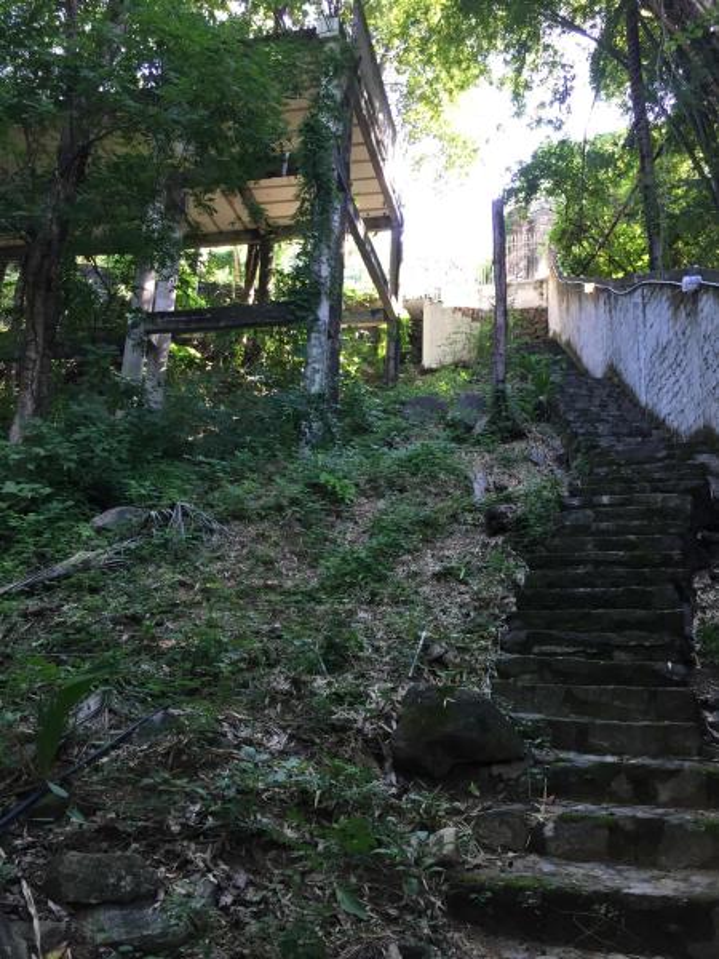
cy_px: 480
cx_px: 360
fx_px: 803
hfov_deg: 48.2
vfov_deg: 61.7
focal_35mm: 29
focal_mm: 4.15
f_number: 2.2
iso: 32
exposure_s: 1/30
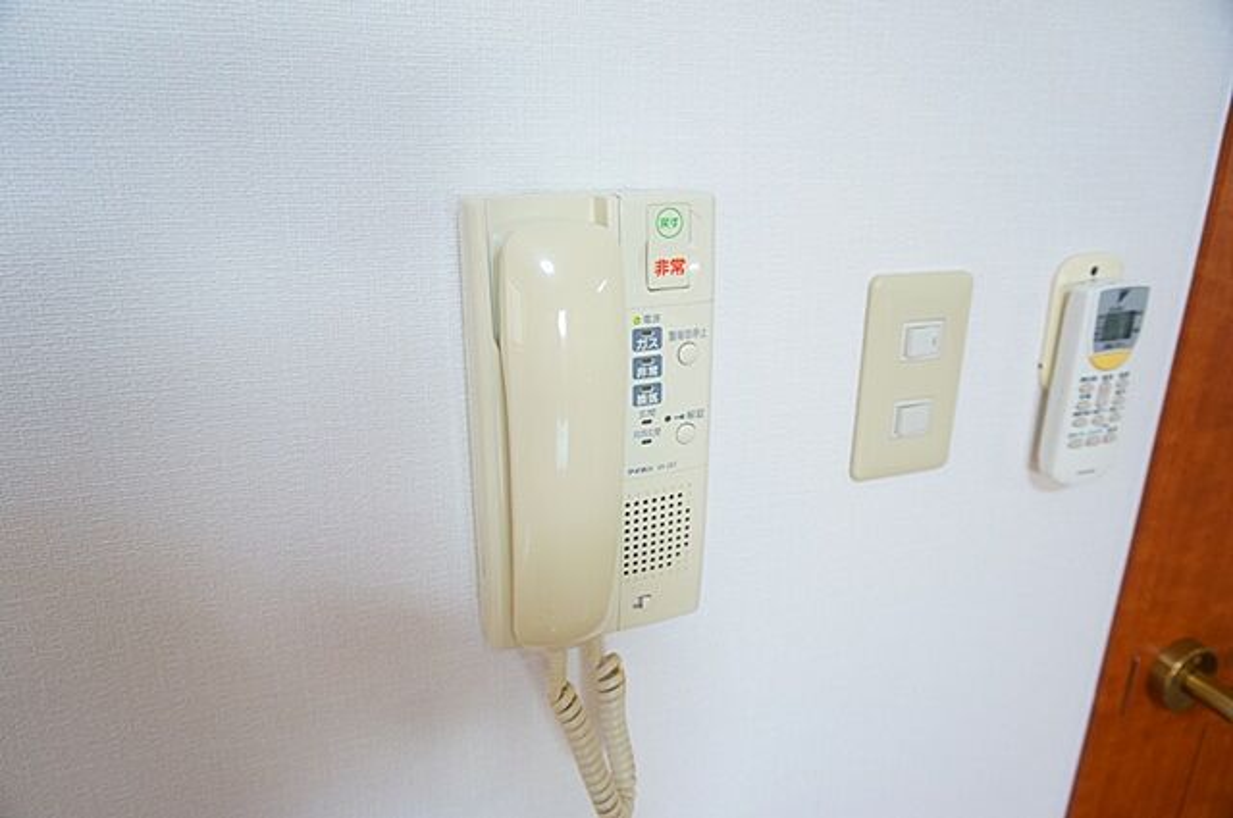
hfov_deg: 73.8
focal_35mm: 24
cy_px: 409
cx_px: 616
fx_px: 821
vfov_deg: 53.0
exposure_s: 1/60
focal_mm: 16
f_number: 4
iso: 640
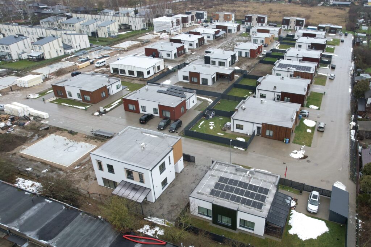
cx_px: 186
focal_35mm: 22
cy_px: 124
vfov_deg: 57.2
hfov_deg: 78.6
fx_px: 227
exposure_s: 1/120
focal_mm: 8.38
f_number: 2.8
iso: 100
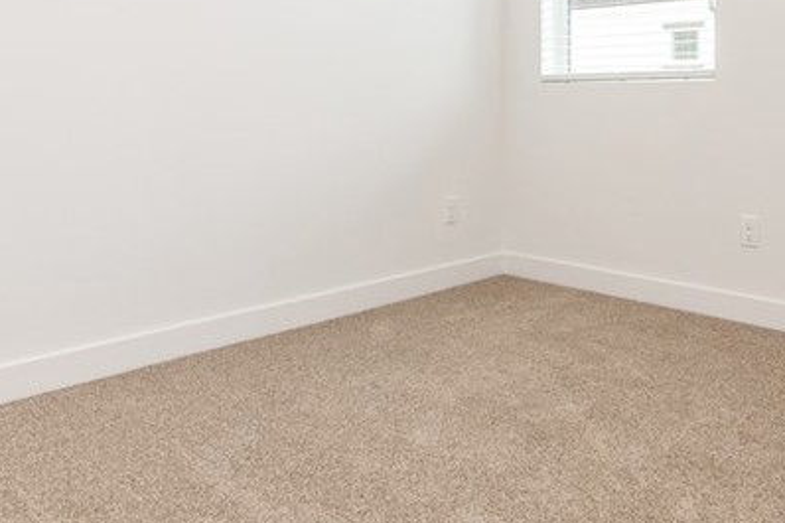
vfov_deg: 35.7
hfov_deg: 52.5
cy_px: 106
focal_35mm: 36
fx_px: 785
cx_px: 501
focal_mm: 14
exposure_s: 1/80
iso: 200
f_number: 4.5
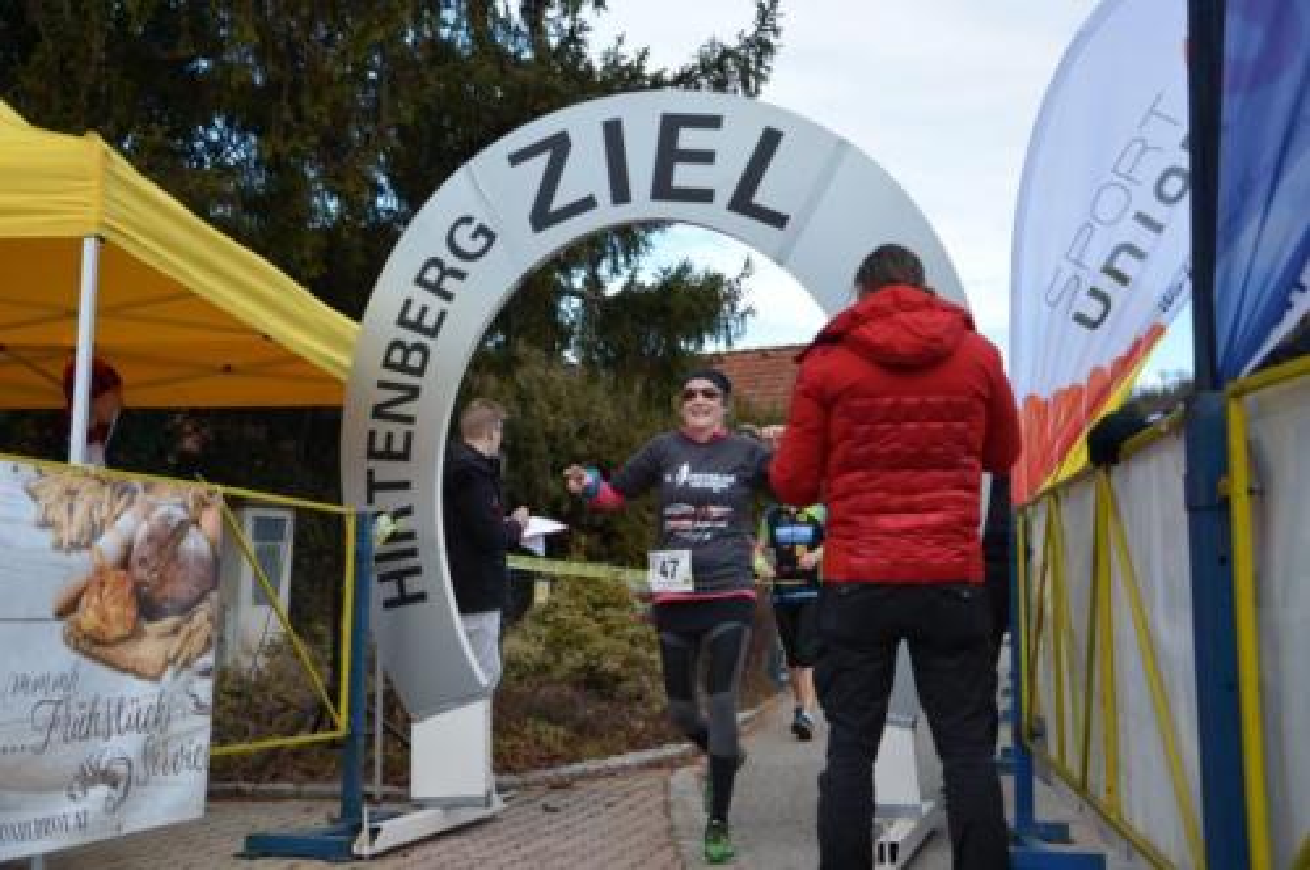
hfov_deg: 46.5
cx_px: 655
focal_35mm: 42
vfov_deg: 31.8
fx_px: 1526
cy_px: 435
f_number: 4
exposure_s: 1/1000
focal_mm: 28
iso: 500
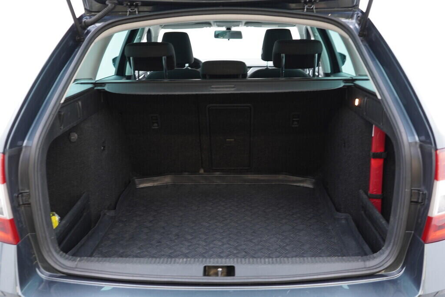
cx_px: 222
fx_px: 445
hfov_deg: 53.1
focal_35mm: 36
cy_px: 148
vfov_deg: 36.9
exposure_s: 1/40
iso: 320
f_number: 2.8
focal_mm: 24
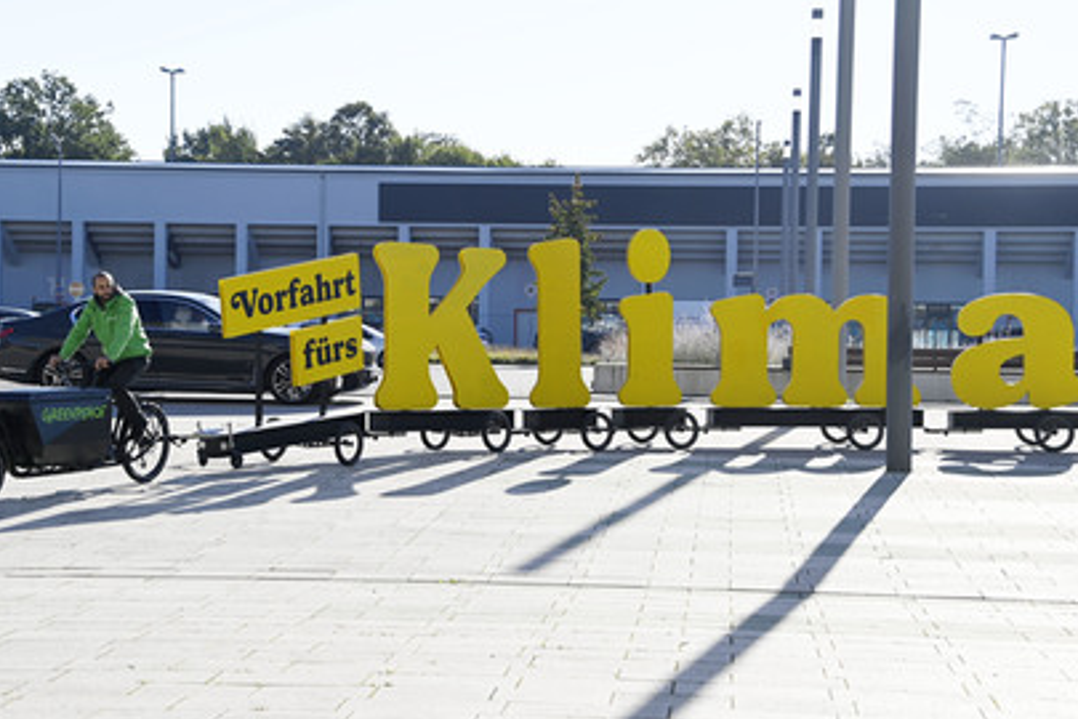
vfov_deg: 19.7
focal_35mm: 69
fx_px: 2066
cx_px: 528
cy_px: 333
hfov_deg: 29.2
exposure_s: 1/500
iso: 100
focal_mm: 62
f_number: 5.6
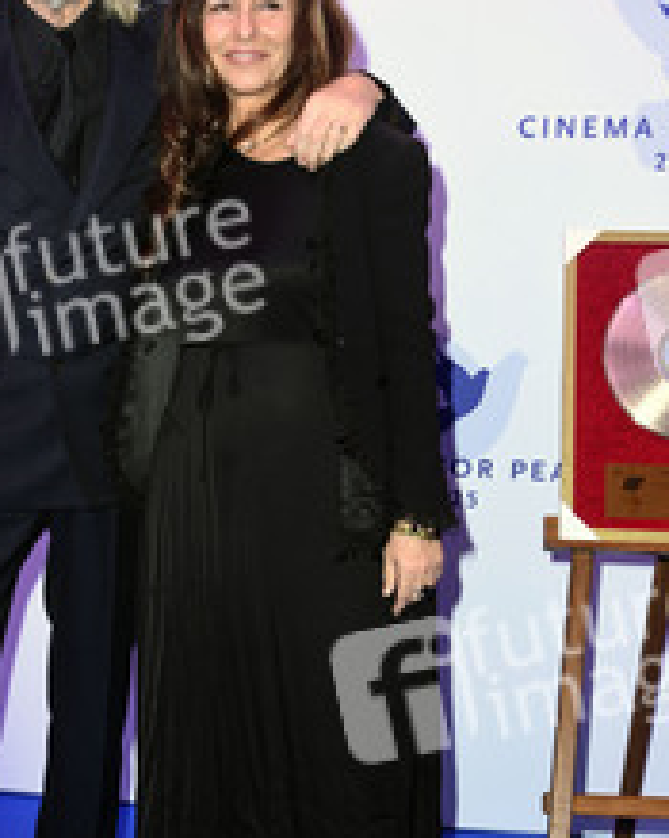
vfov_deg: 26.4
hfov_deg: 21.1
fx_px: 1783
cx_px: 182
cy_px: 482
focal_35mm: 72
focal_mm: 42
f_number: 5.6
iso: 800
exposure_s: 1/250
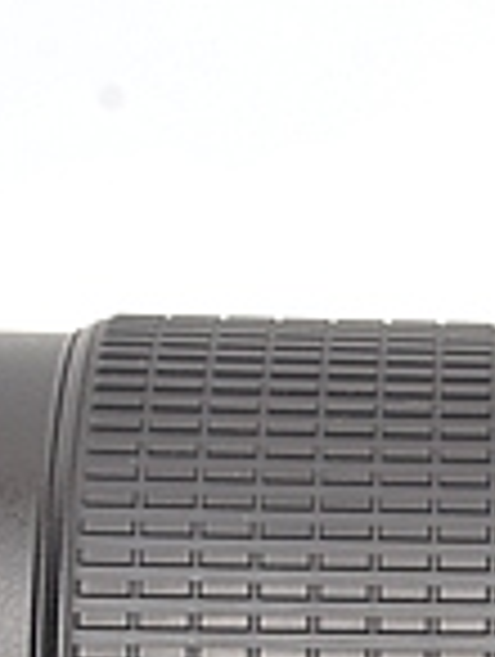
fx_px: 4635
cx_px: 774
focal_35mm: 244
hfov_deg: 6.0
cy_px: 788
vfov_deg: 8.0
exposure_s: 1/250
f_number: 11
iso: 500
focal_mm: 45
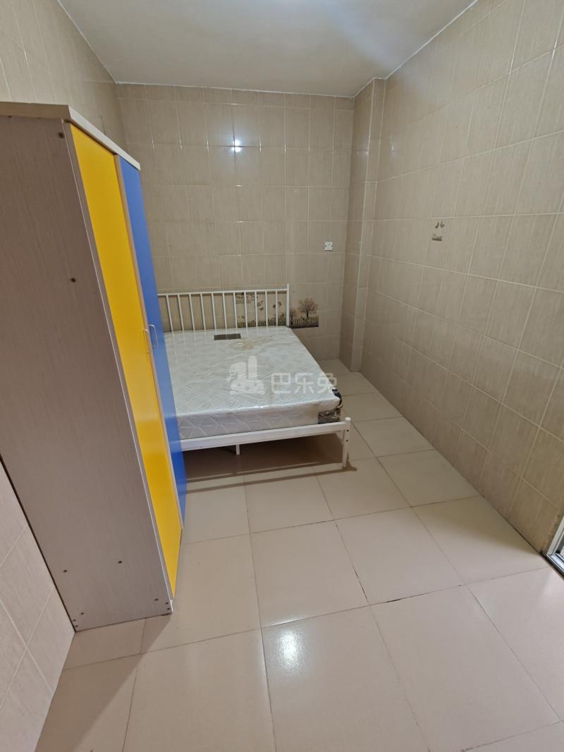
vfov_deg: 98.2
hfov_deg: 81.7
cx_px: 282
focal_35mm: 15
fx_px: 326
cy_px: 376
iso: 800
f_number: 2
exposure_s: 1/54
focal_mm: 2.3
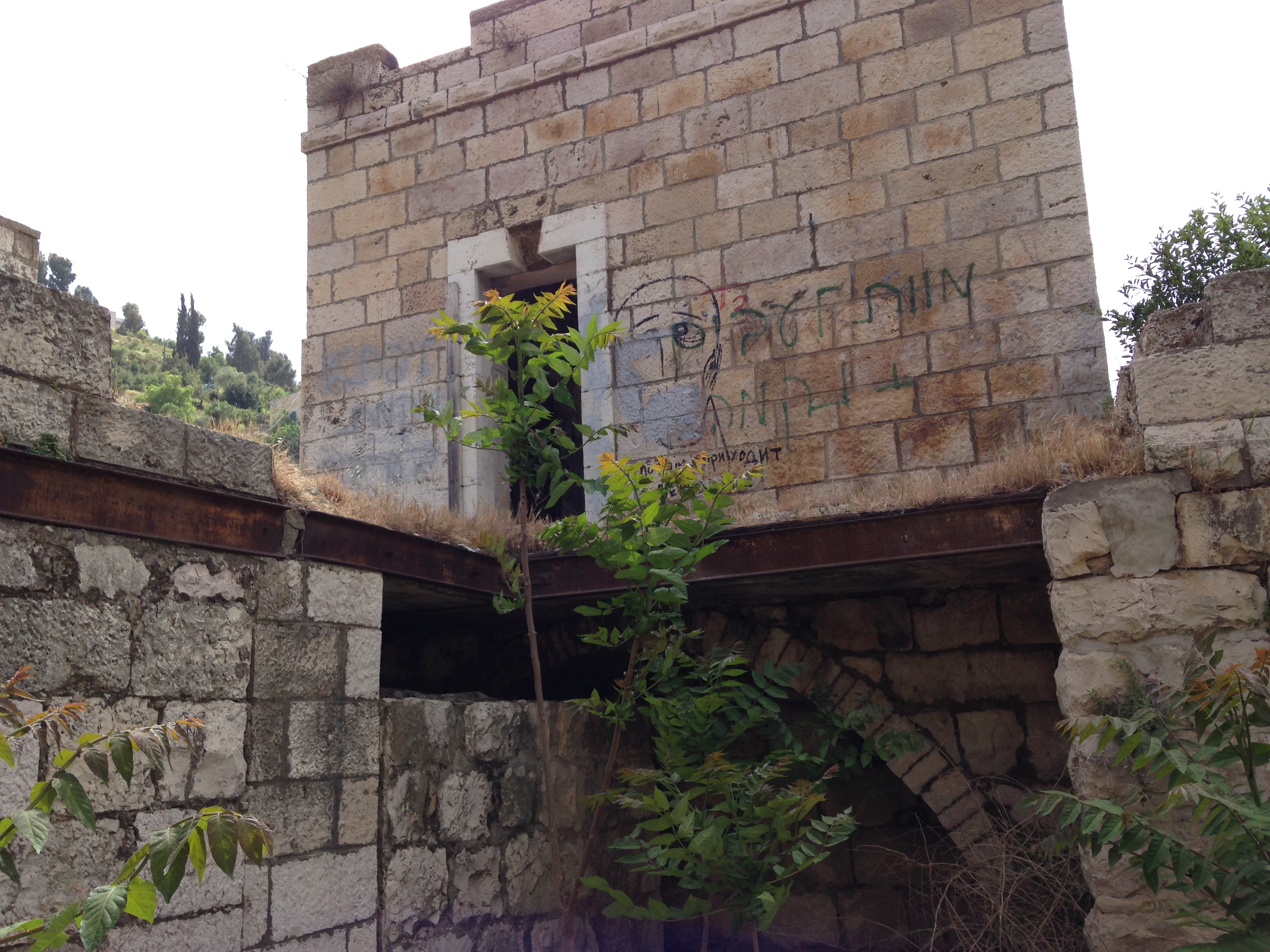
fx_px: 1211
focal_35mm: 33
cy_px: 476
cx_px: 635
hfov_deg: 55.4
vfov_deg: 42.9
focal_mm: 4.12
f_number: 2.4
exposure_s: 1/733
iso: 50
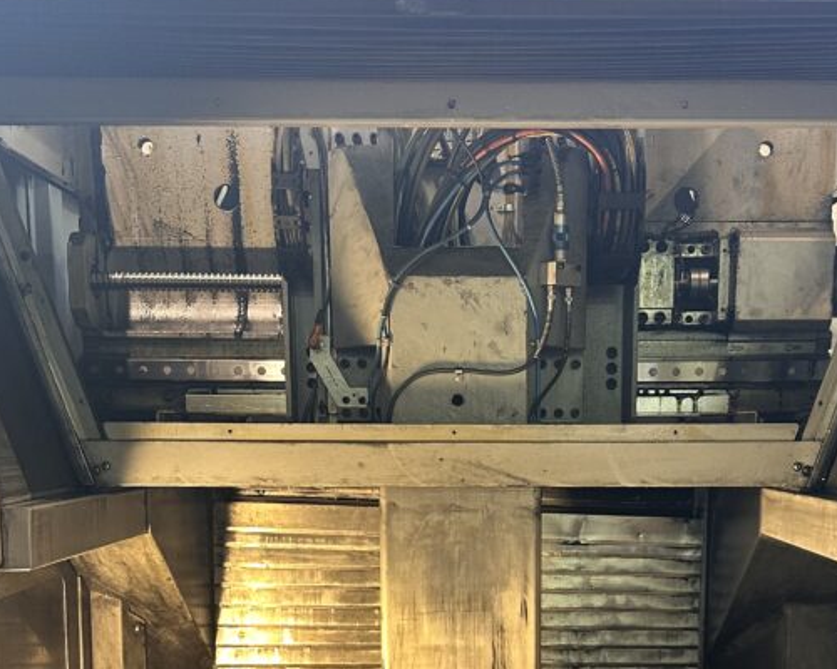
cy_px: 590
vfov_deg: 30.2
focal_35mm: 48
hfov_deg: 38.6
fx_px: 1189
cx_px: 501
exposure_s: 1/50
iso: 250
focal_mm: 6.86
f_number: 1.78
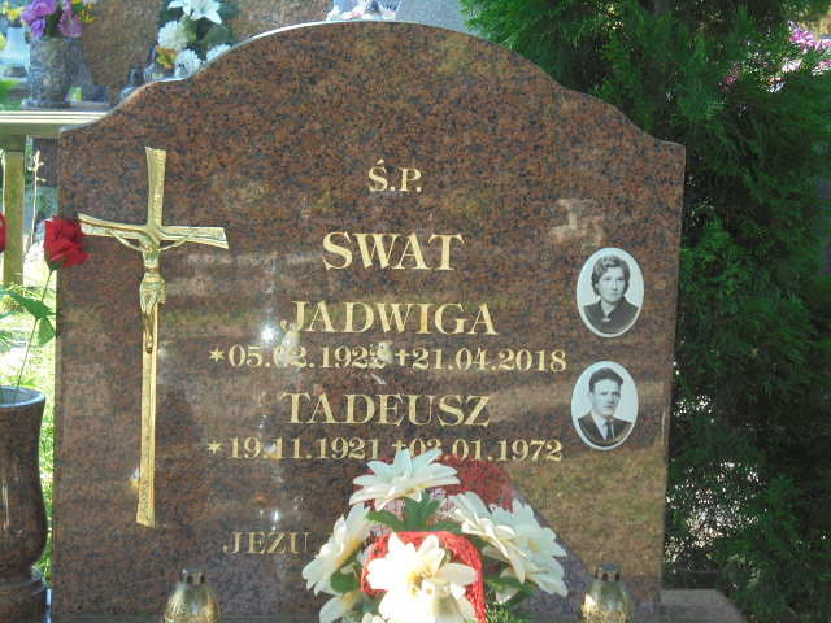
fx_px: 2257
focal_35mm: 94
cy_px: 312
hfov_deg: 20.9
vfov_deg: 15.7
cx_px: 416
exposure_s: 1/40
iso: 100
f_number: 4.7
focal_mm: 16.9
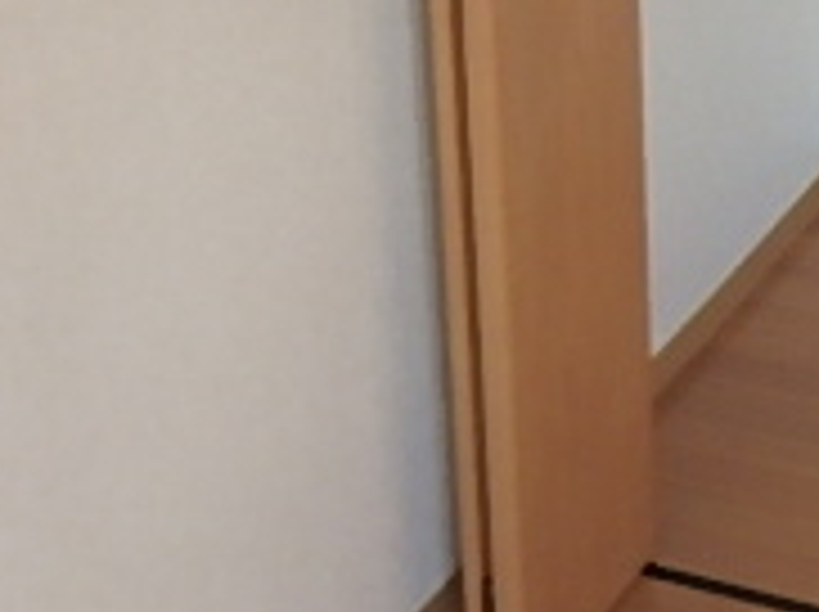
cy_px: -238
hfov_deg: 23.5
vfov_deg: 18.2
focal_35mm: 74
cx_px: 1048
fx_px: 1749
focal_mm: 3.7
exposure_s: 1/30
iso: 200
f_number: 3.5
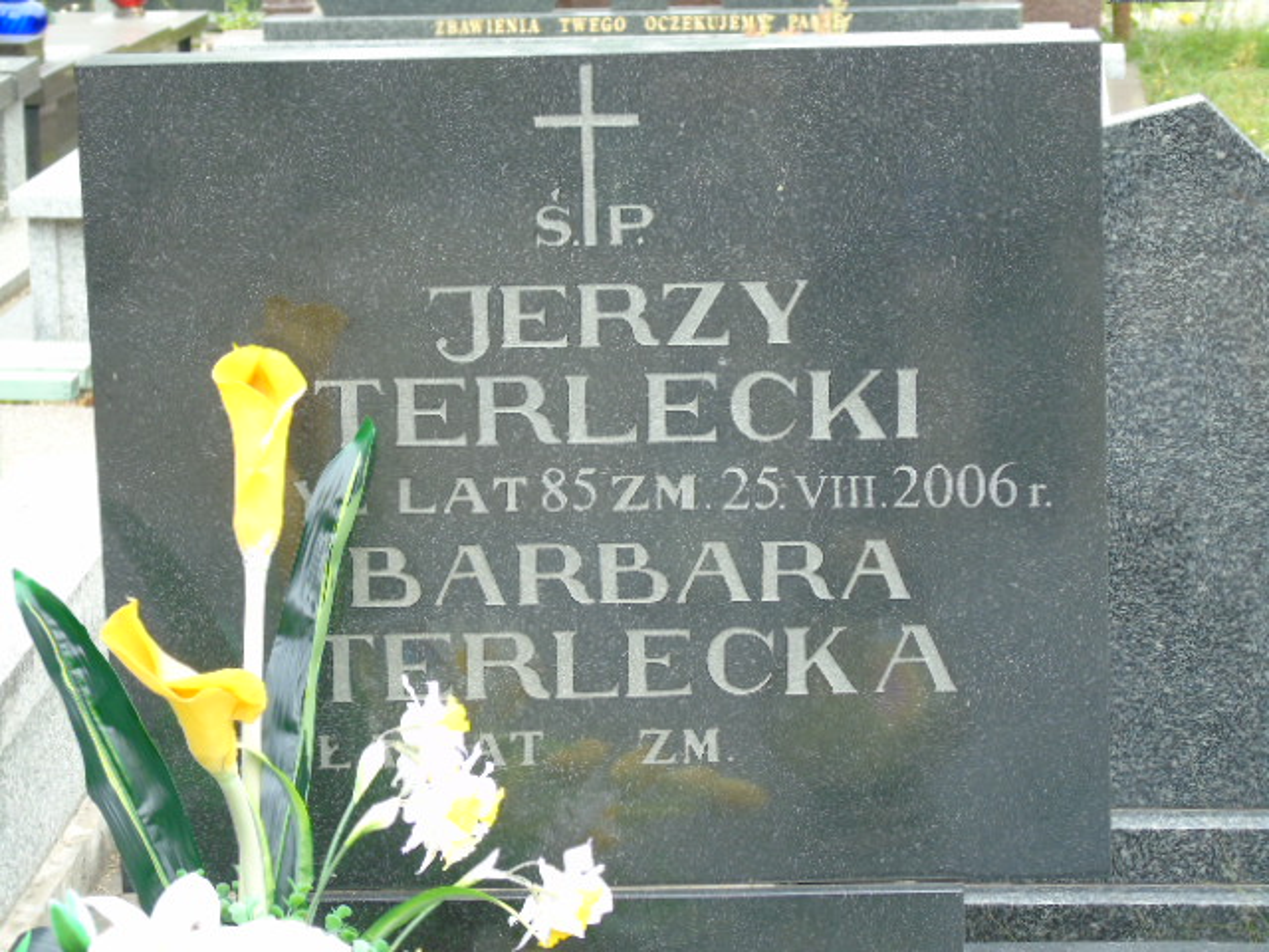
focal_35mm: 124
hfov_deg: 15.9
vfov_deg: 12.0
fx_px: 4546
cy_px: 476
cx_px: 634
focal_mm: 22
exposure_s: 1/60
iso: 80
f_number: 4.6
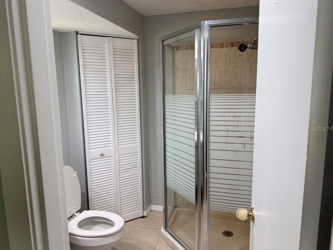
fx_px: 240
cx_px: 167
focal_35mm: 25
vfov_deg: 54.9
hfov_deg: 69.4
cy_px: 128
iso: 160
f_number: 1.78
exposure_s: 1/120
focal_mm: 6.76
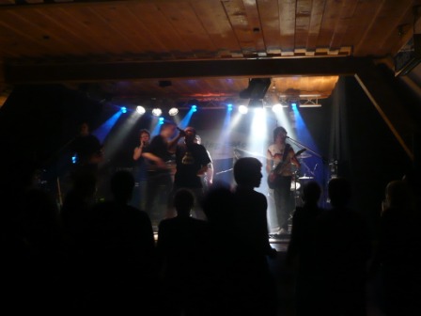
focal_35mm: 45
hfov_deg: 42.1
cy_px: 158
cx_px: 210
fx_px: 547
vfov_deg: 32.2
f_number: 3.4
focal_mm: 4.9
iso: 200
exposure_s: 1/8
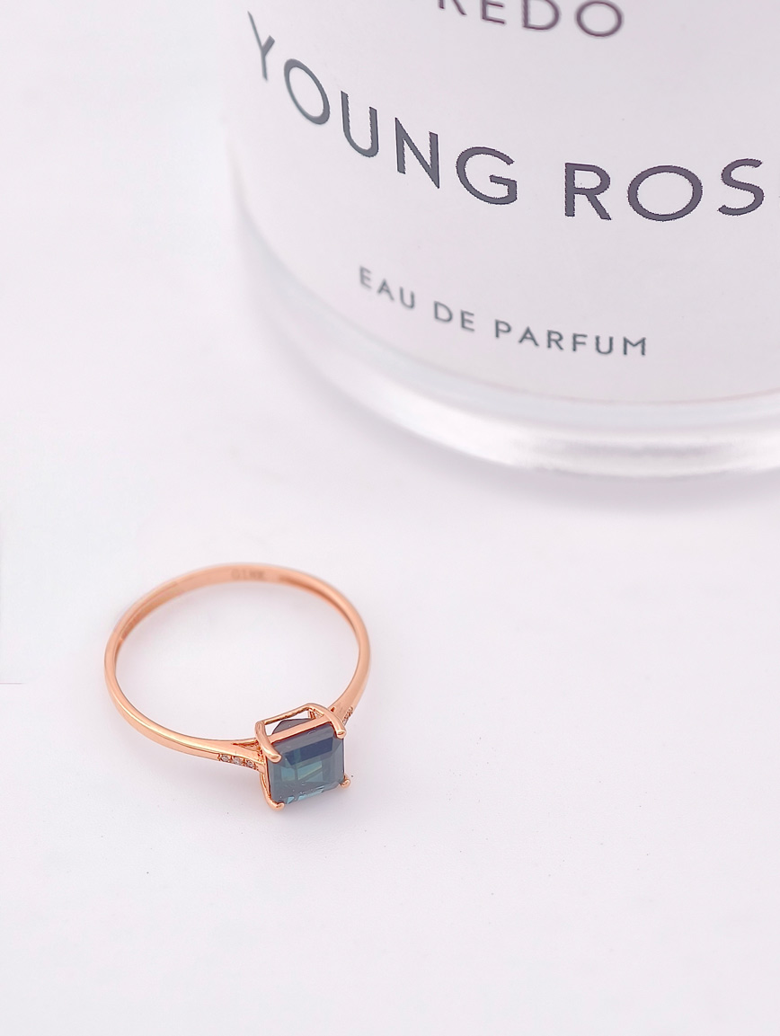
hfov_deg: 11.4
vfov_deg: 15.1
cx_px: 390
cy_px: 518
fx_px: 3896
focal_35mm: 130
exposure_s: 1/200
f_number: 2.67
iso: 125
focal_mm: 22.48
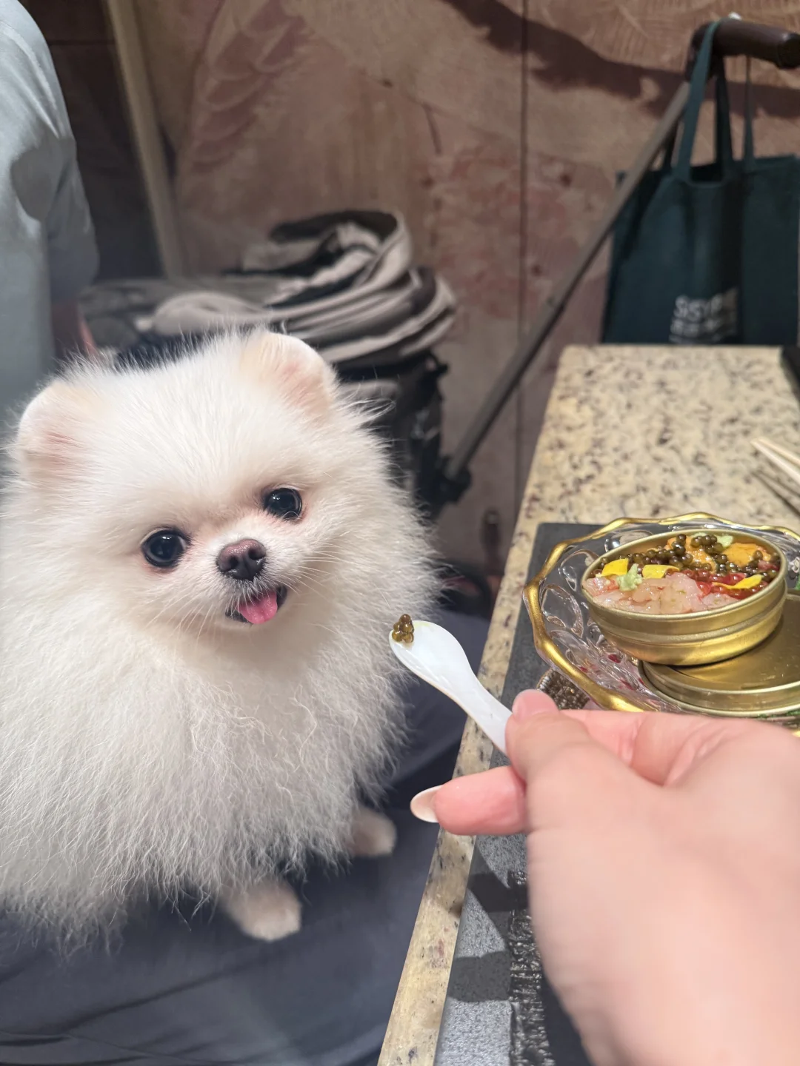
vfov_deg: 71.6
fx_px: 740
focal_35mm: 24
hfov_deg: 56.8
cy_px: 533
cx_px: 400
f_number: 1.78
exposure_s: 1/50
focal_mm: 6.76
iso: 250
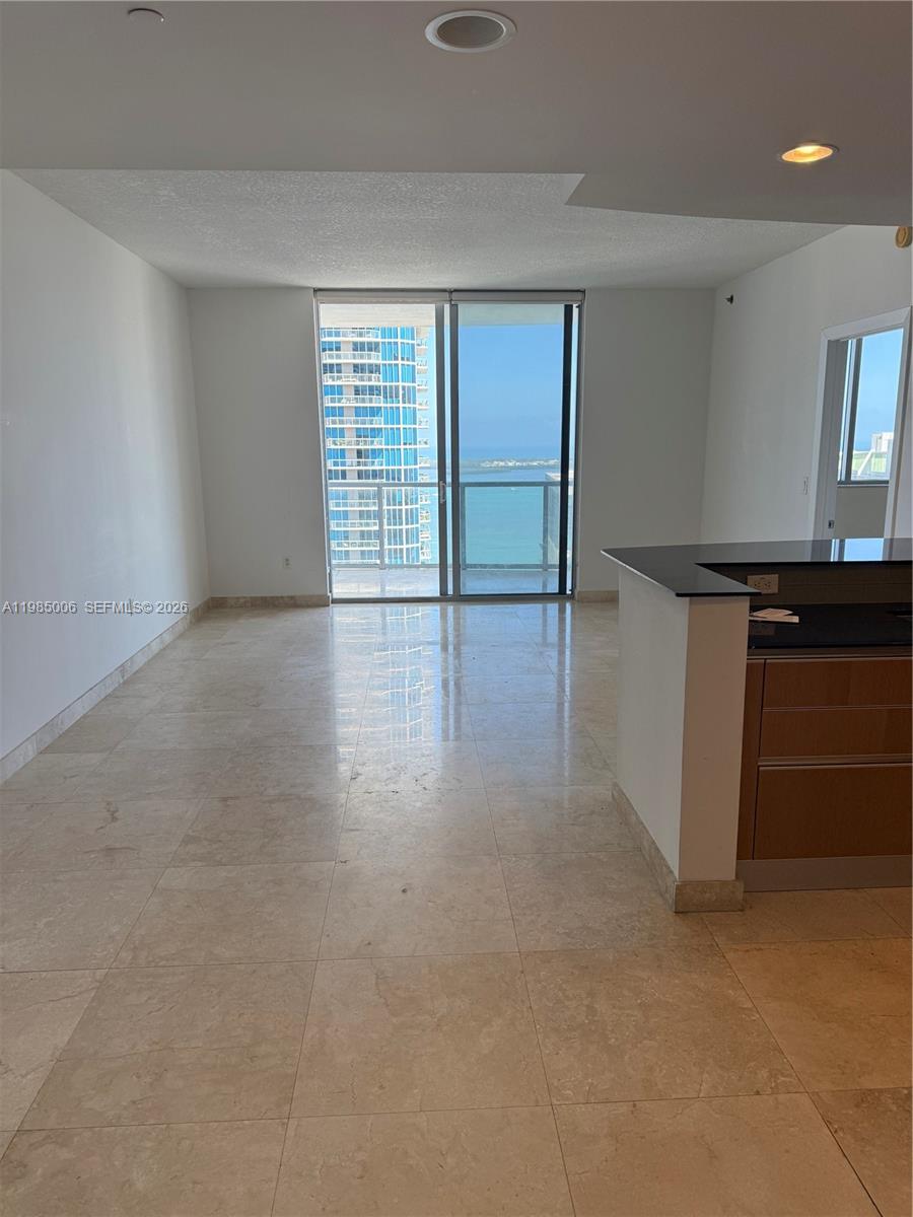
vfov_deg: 71.6
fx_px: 844
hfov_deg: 56.8
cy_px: 608
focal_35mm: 24
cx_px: 456
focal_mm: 6.76
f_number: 1.78
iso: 100
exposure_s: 1/438
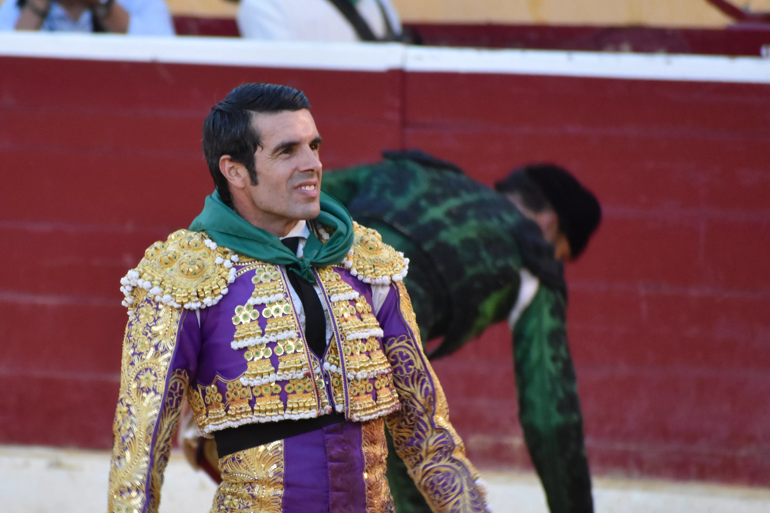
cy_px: 269
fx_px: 14693
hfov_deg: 3.0
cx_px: 264
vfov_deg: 2.0
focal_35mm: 687
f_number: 6.3
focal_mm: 300
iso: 1600
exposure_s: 1/80
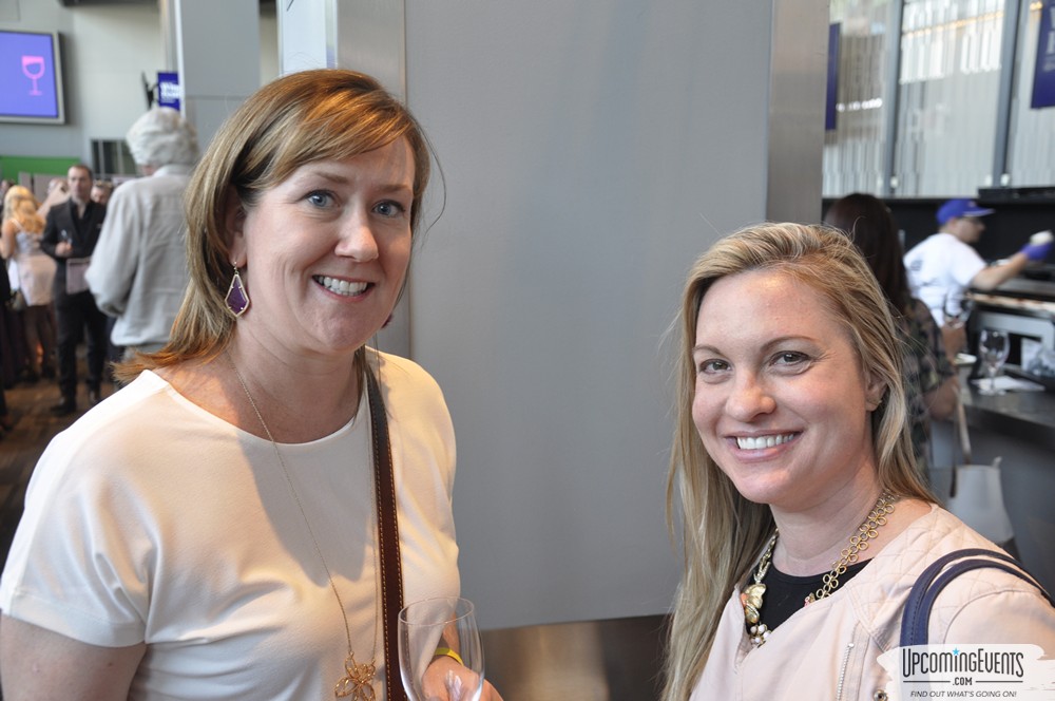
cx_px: 528
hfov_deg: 46.5
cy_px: 350
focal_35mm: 42
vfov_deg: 31.8
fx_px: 1229
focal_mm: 28
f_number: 5
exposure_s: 1/25
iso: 400
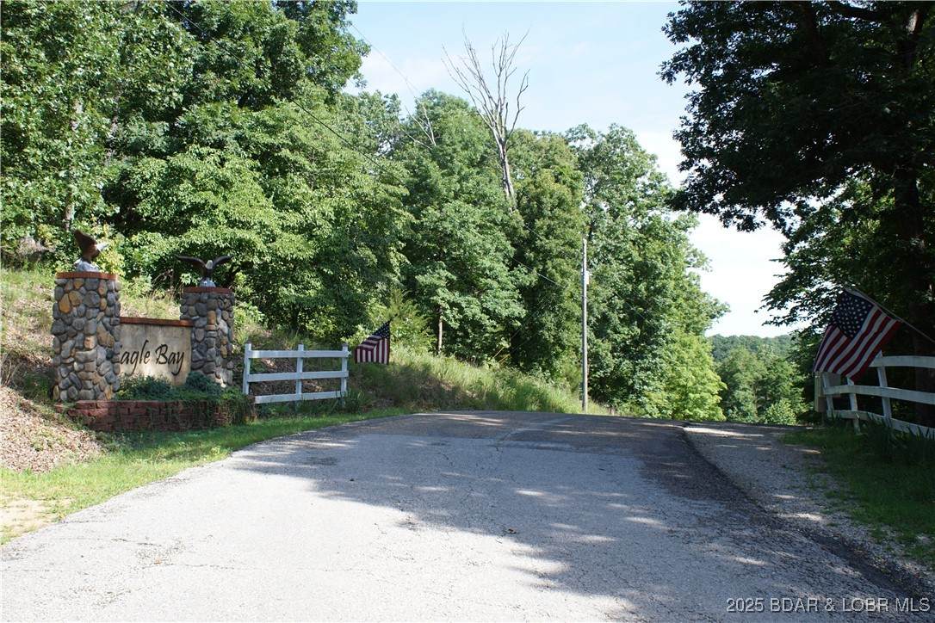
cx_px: 468
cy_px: 312
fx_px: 1013
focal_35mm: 39
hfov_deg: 49.6
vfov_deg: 34.2
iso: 100
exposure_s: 1/125
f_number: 6.3
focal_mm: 26
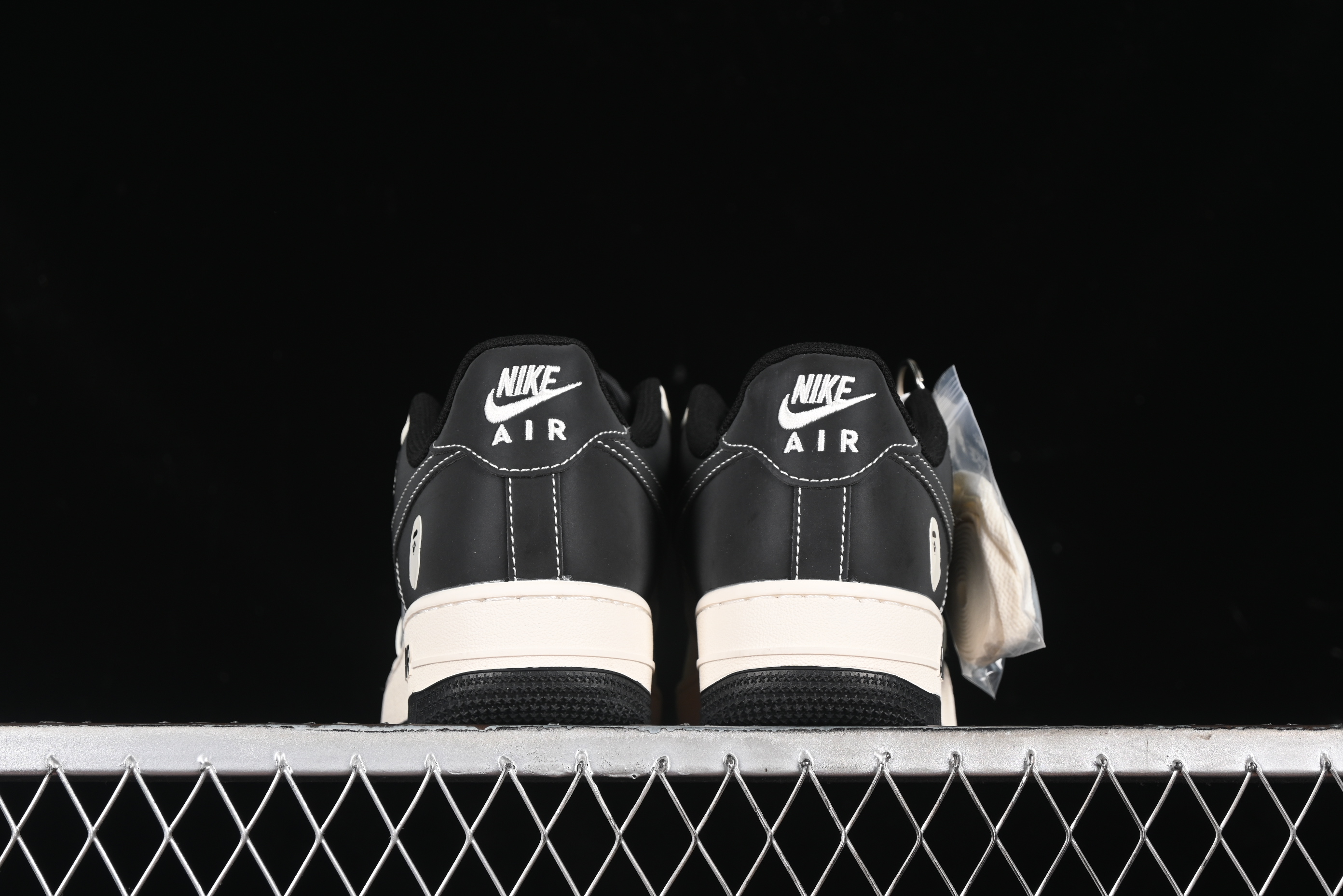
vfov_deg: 18.2
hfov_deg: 27.0
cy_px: 448
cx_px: 672
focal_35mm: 75
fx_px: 2798
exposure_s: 1/60
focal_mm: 50
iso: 160
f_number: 6.3
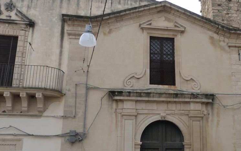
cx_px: 163
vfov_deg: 29.8
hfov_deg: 45.4
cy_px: 86
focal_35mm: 43
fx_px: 282
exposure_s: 1/160
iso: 125
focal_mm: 4.5
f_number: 4
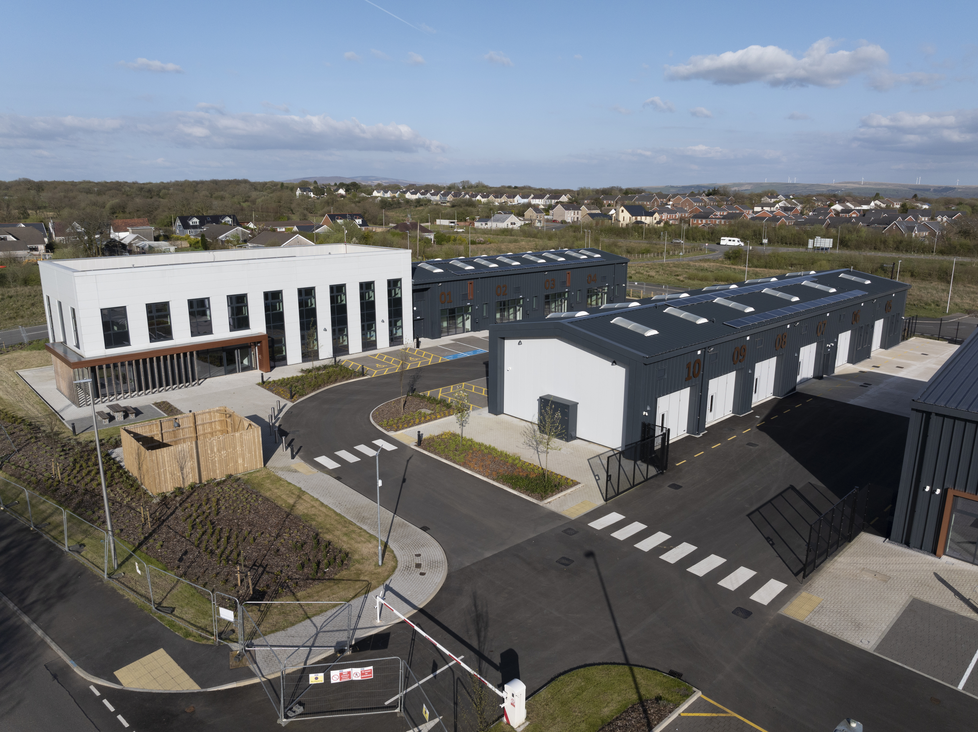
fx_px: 678
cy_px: 366
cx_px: 489
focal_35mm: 24
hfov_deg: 71.6
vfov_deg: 56.8
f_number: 5
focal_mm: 12.29
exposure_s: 1/60
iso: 100
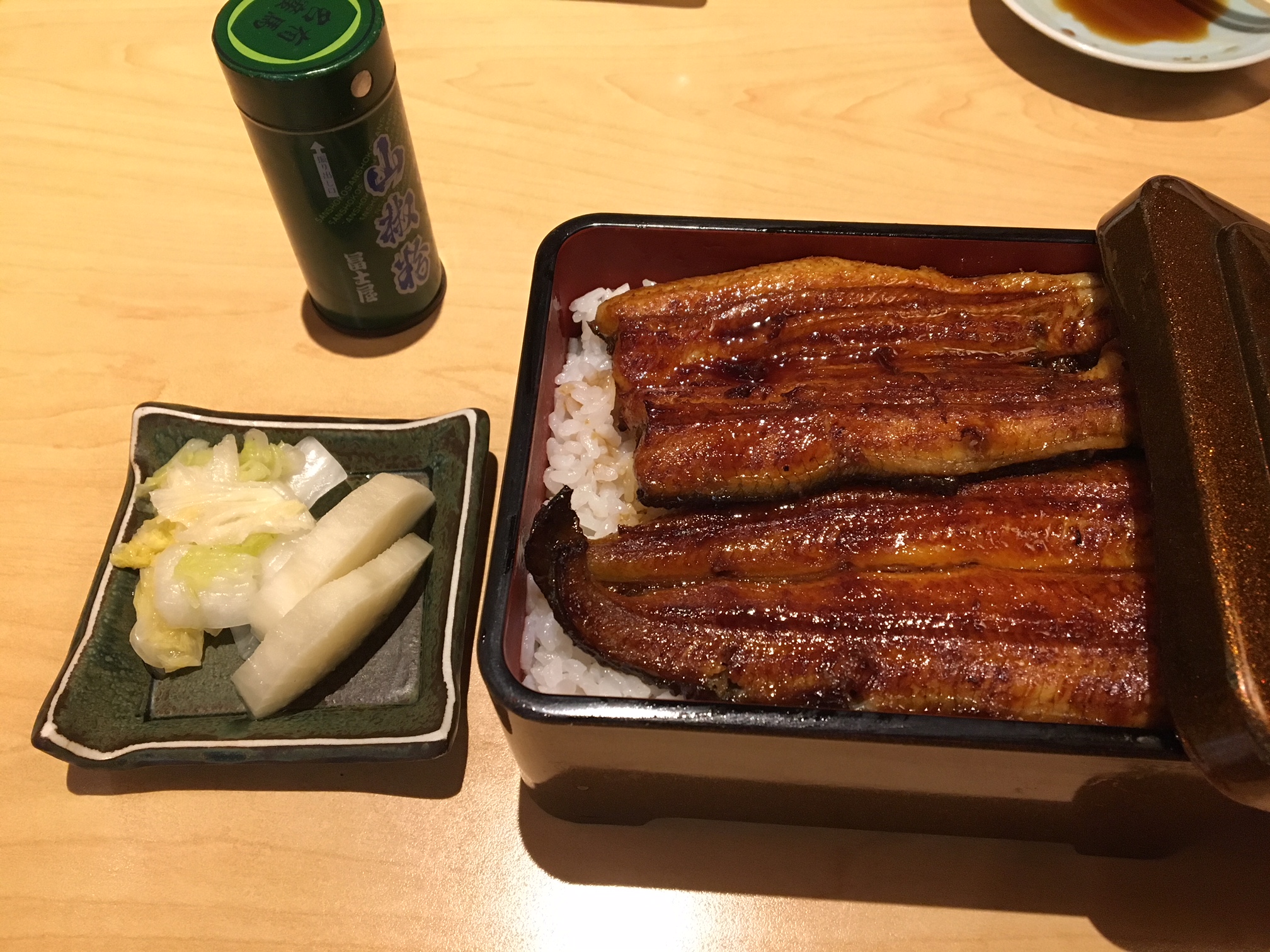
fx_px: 1064
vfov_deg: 48.2
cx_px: 635
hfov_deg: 61.7
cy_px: 476
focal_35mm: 29
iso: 160
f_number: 2.2
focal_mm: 4.15
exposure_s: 1/30
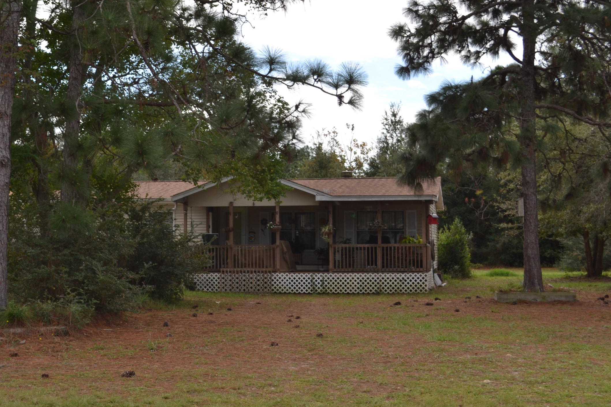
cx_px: 193
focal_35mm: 62
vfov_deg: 22.0
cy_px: 162
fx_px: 1047
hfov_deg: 32.2
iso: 100
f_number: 7.1
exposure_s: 1/200
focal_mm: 29
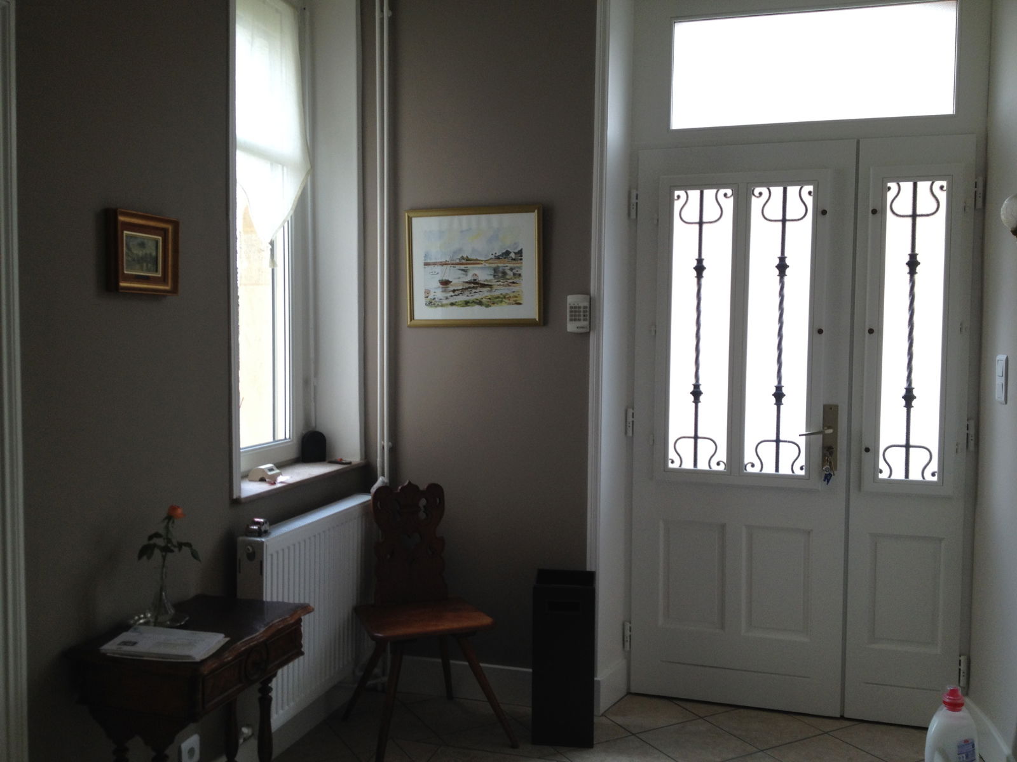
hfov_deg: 52.6
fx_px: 1028
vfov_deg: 40.7
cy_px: 381
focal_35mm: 35
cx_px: 508
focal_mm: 4.28
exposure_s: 1/40
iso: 50
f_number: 2.4
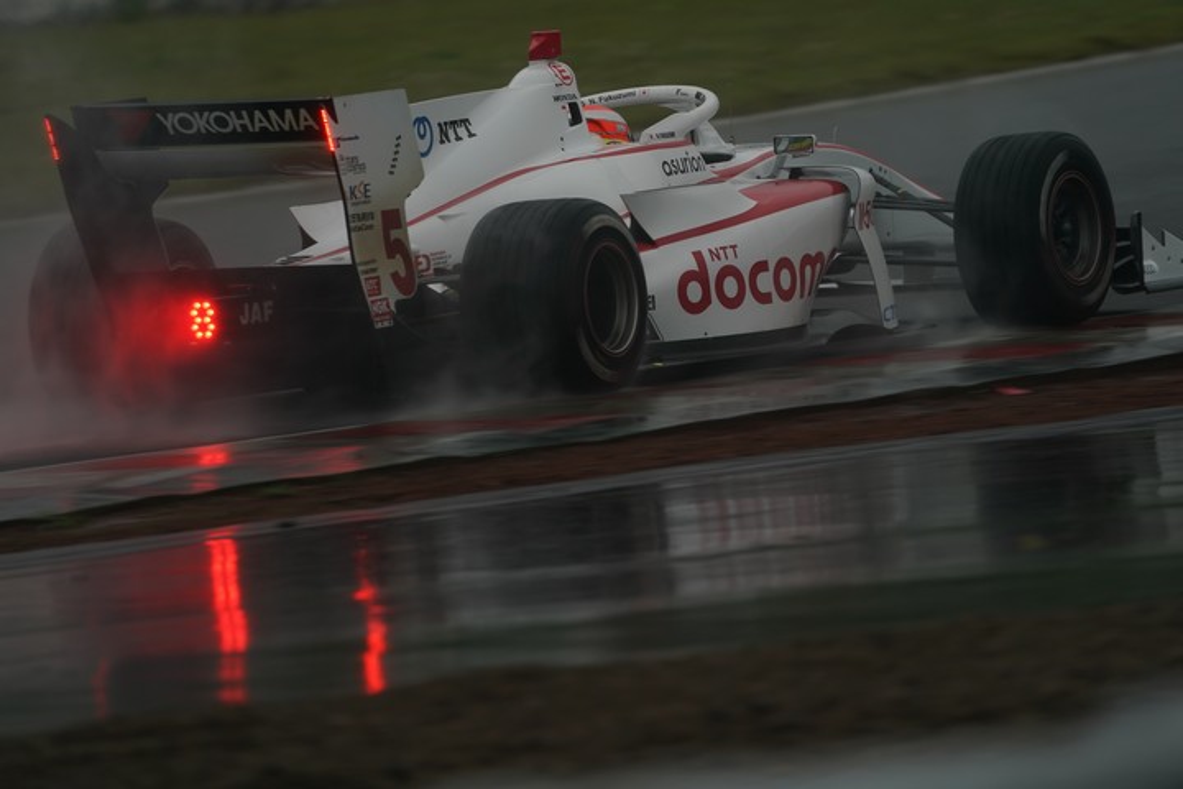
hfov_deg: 3.4
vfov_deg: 2.3
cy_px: 394
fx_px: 19715
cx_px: 592
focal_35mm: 600
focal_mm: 600
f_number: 7.1
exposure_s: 1/400
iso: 320
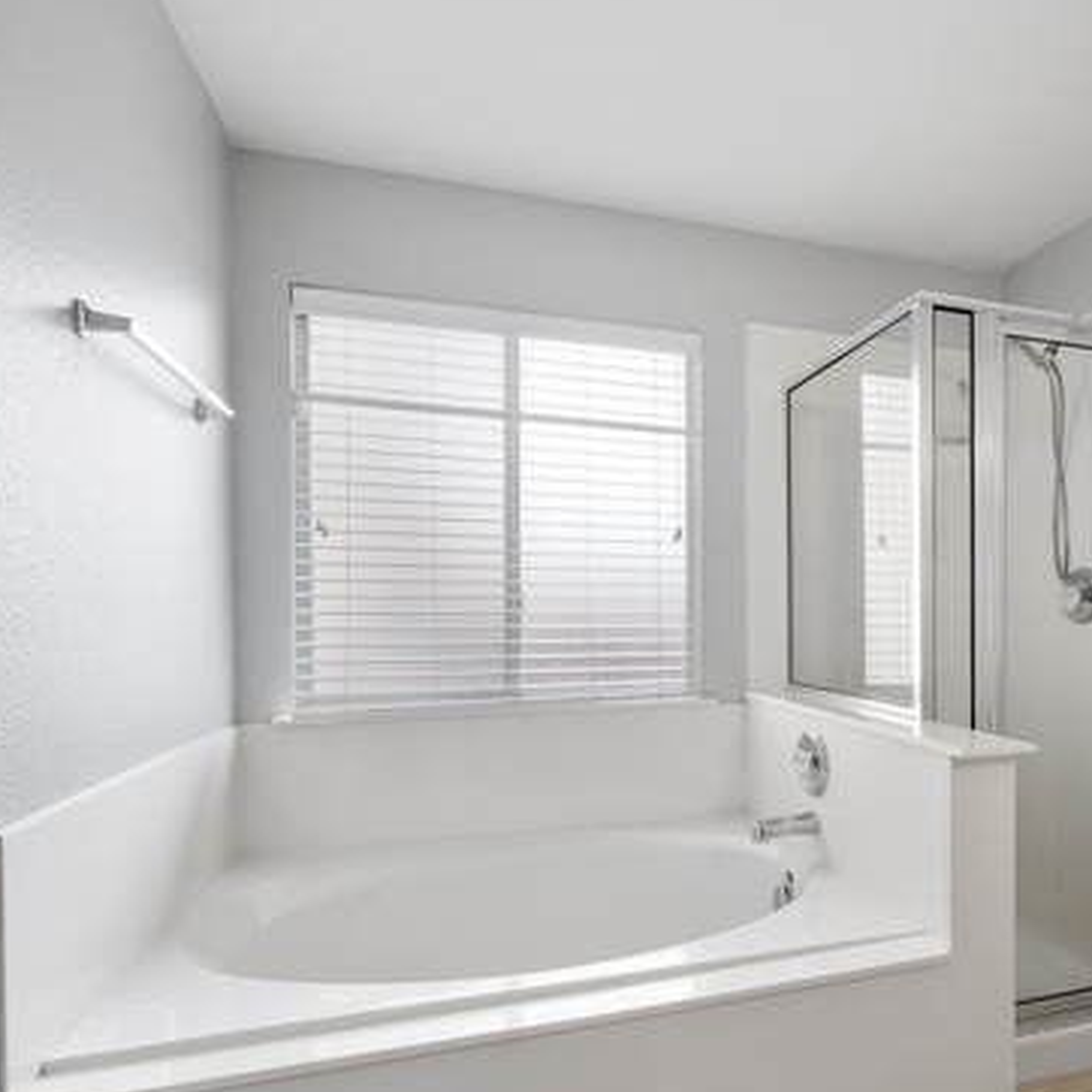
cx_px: 730
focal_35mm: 21
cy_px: 618
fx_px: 749
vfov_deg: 71.8
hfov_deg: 70.0
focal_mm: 14
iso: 250
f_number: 9
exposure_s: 1/10
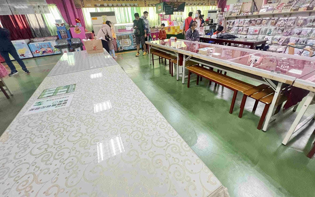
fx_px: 120
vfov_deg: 78.1
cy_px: 84
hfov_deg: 105.3
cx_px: 156
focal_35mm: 14
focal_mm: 1.57
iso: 500
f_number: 1.8
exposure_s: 1/60
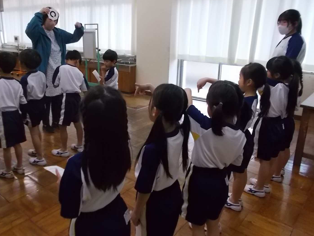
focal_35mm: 30
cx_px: 137
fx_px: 272
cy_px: 100
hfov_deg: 59.8
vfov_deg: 46.6
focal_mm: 4.6
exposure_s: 1/125
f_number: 3.2
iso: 400
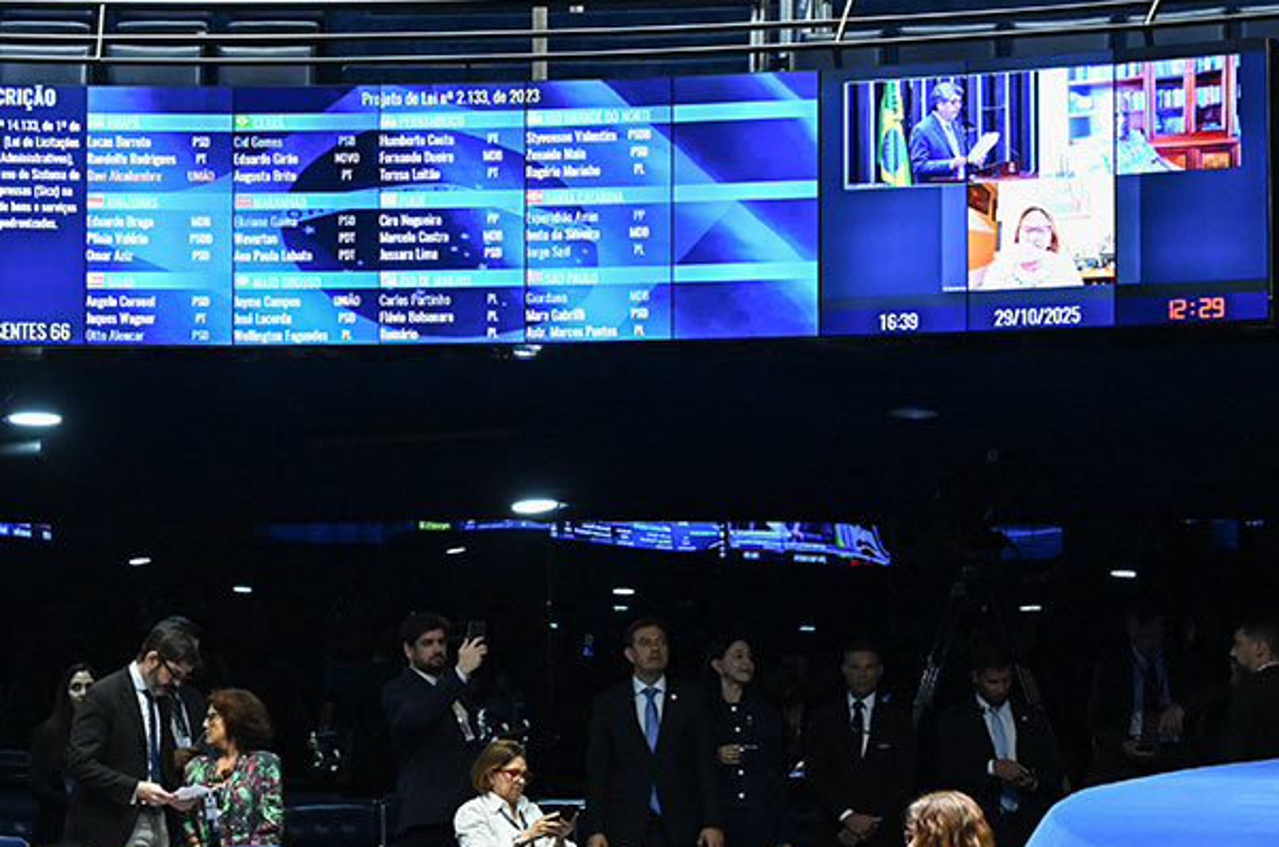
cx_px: 402
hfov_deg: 19.8
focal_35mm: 103
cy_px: 492
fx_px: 3652
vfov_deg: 13.2
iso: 8000
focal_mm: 72
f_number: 6.3
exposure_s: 1/160
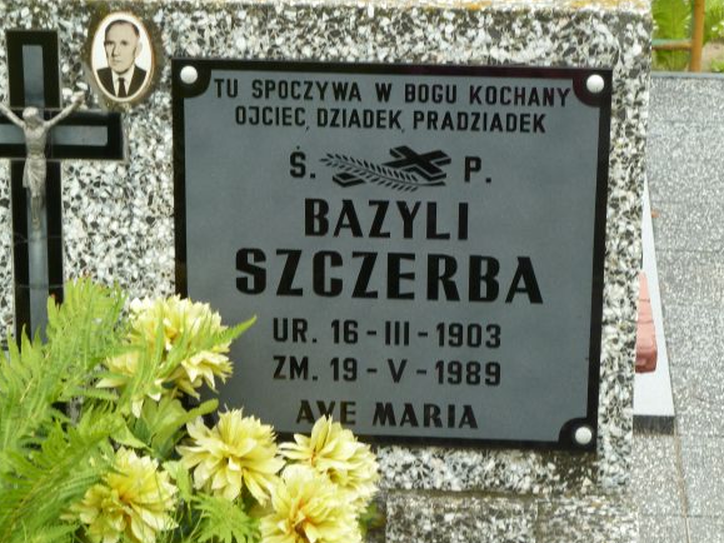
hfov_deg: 17.1
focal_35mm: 115
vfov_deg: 12.9
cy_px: 298
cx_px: 351
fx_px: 2405
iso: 125
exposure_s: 1/50
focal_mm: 17
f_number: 4.3
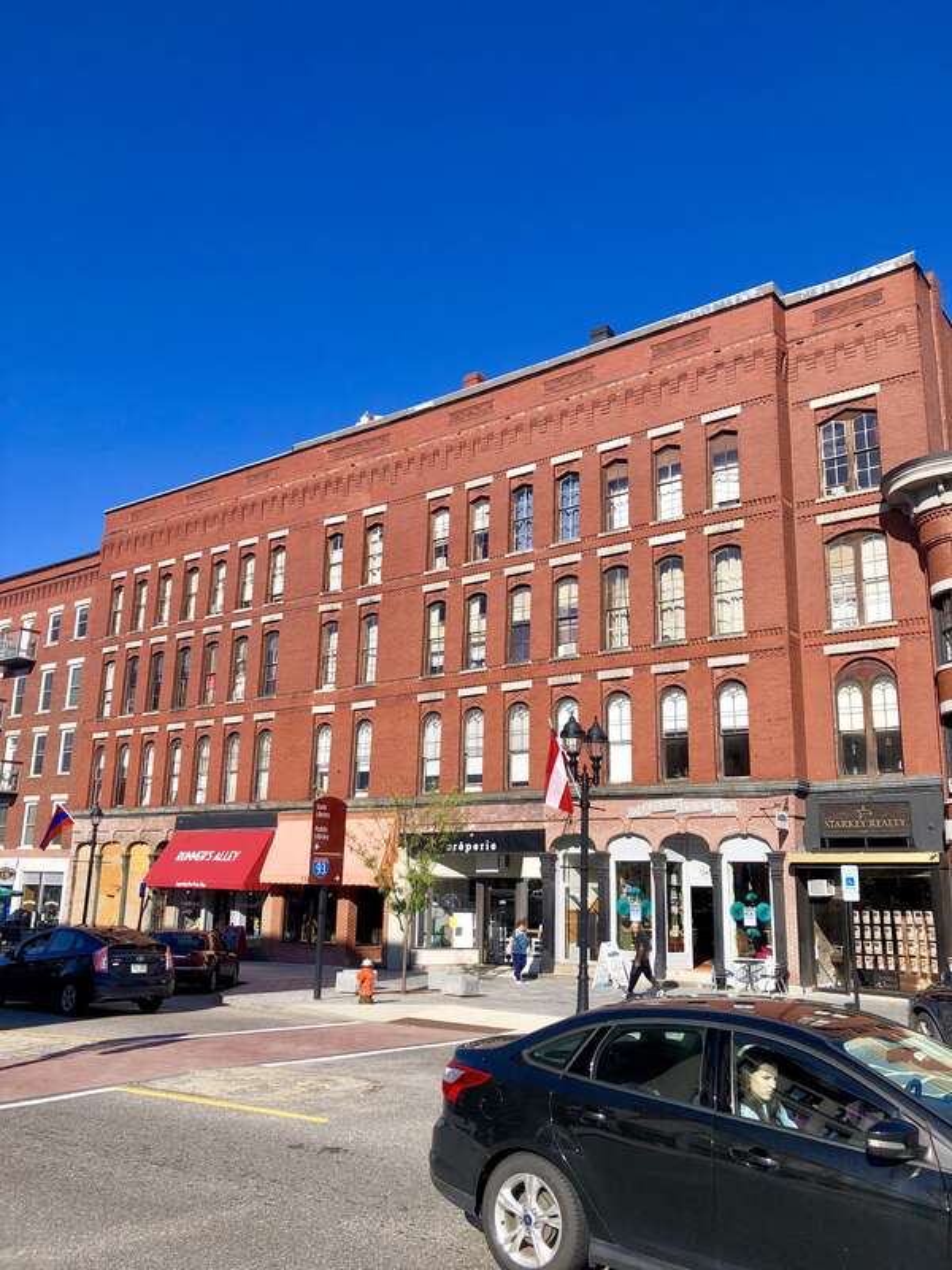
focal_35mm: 28
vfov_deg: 63.4
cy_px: 635
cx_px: 476
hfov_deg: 49.7
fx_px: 1027
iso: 20
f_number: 1.8
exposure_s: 1/1779
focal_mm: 3.99
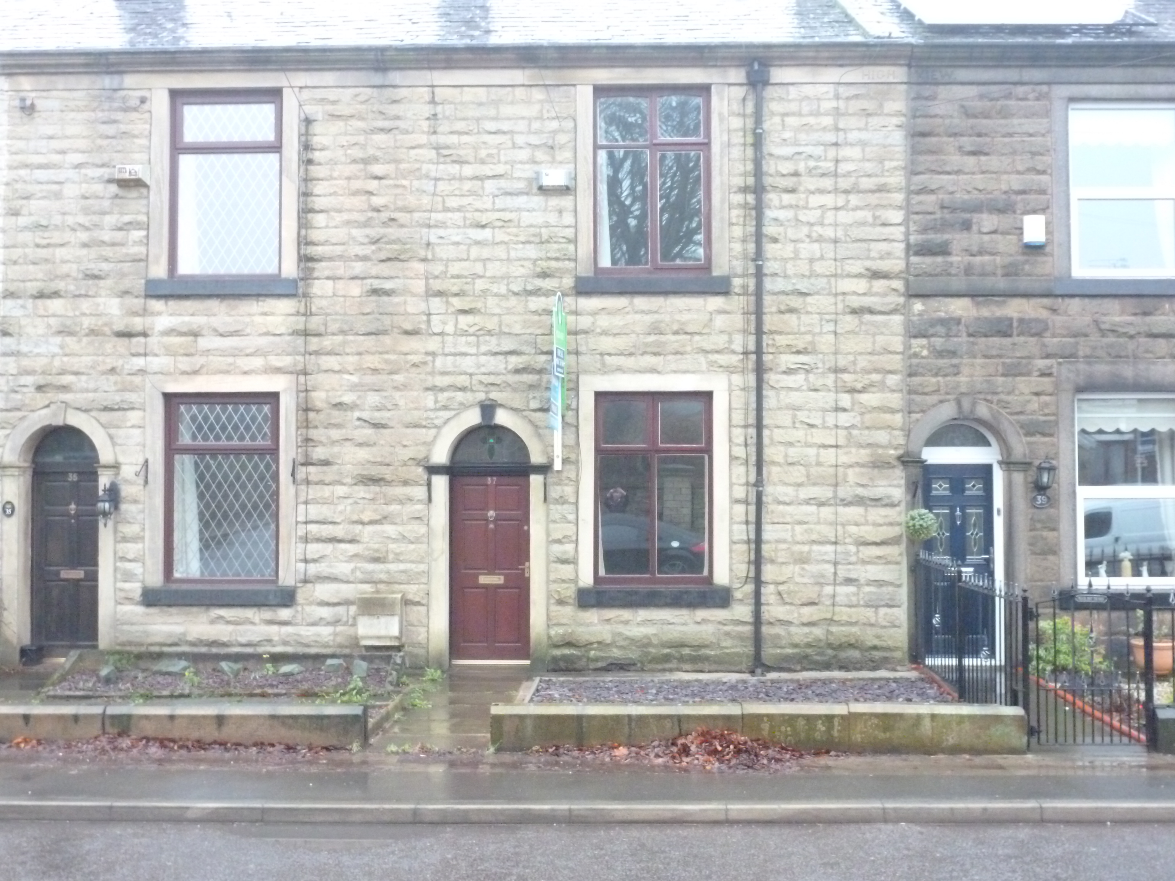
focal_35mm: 36
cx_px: 588
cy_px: 440
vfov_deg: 39.7
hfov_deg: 51.4
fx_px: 1222
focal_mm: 6.4
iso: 800
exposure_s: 1/13
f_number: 3.7
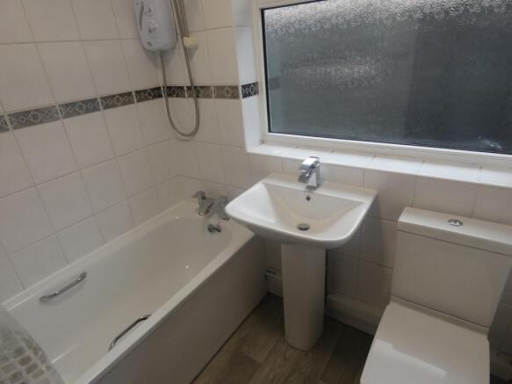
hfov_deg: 81.8
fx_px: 296
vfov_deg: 66.0
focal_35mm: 20
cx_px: 256
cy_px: 192
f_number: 2.8
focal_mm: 3.6
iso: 160
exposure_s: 1/60
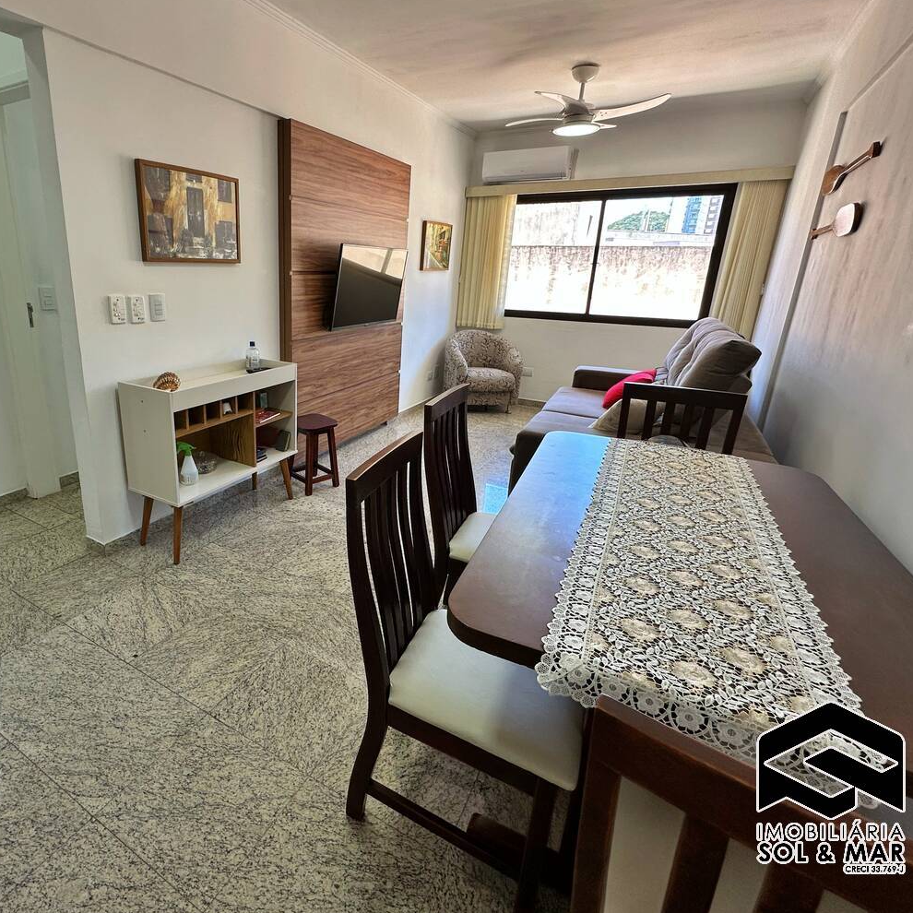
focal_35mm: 18
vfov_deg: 80.7
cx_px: 342
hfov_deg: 79.2
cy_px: 433
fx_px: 537
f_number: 2.2
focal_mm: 2.22
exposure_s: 1/120
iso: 50
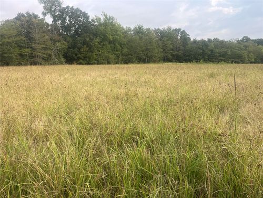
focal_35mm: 26
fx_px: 198
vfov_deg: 53.1
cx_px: 132
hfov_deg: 67.3
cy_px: 99
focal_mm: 5.1
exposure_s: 1/787
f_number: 1.6
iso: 50
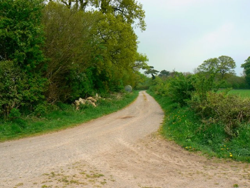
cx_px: 125
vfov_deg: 39.7
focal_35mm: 36
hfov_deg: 51.4
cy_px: 94
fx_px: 260
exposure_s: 1/400
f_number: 6.3
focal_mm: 6
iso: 80
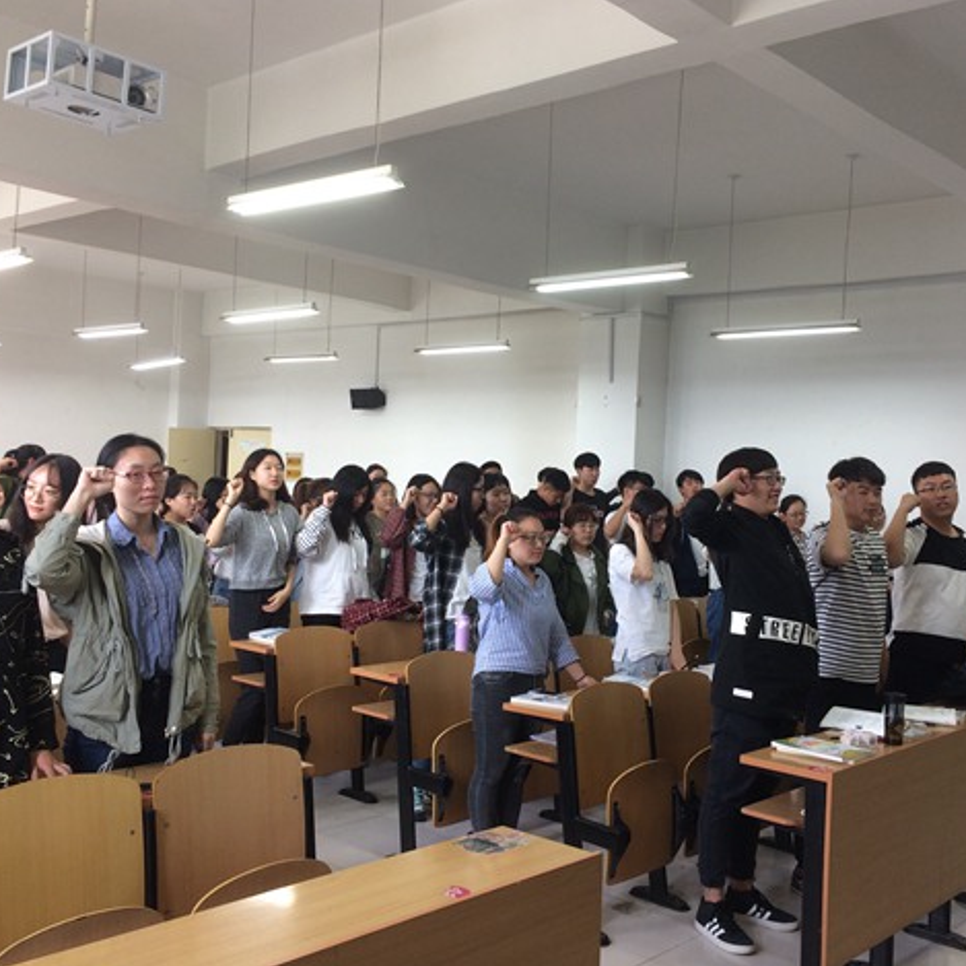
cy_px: 474
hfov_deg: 47.2
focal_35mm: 35
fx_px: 1105
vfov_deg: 47.2
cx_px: 529
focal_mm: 4.15
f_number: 2.2
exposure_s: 1/33
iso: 40
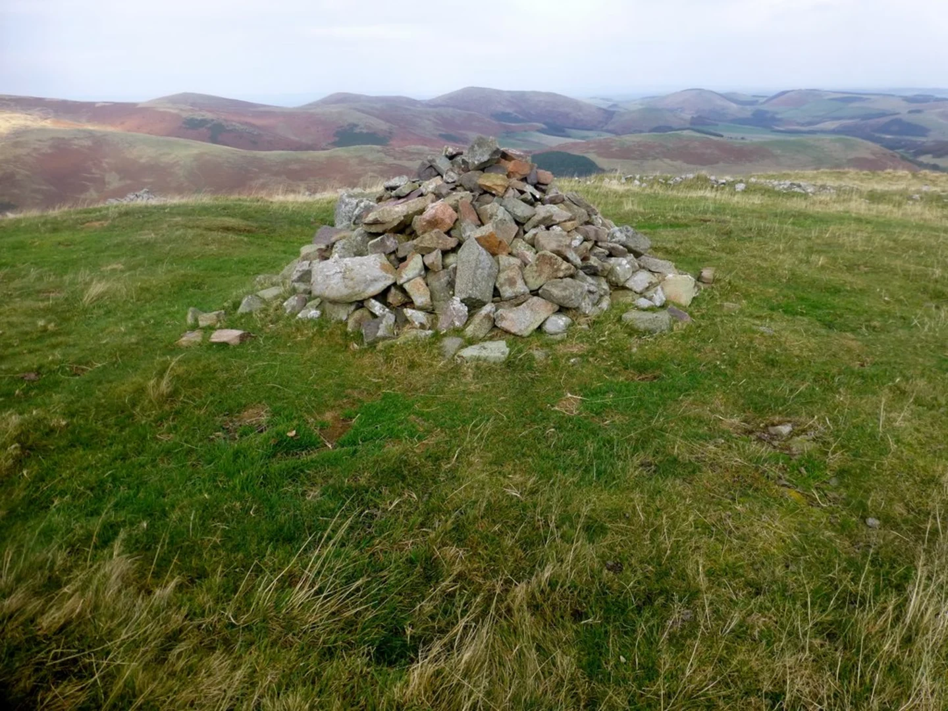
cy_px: 356
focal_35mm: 24
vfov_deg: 56.8
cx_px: 474
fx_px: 657
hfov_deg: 71.6
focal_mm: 4.3
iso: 100
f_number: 4
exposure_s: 1/160
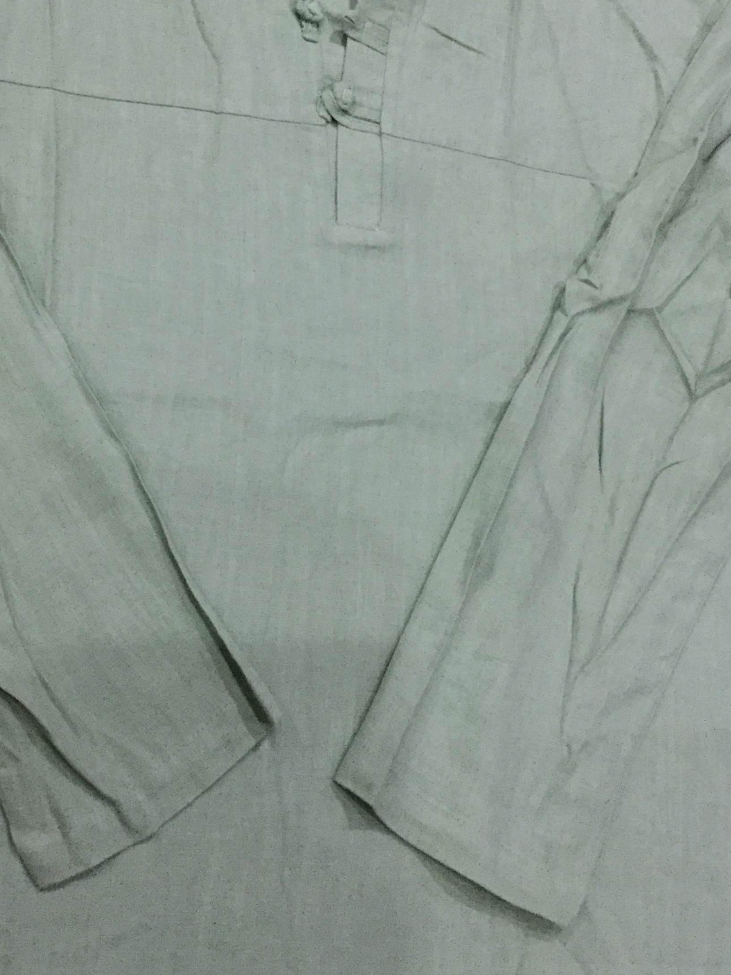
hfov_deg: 31.5
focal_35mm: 46
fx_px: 1295
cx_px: 304
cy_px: 427
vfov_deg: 41.2
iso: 320
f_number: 2.4
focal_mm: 3.3
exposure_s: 1/17
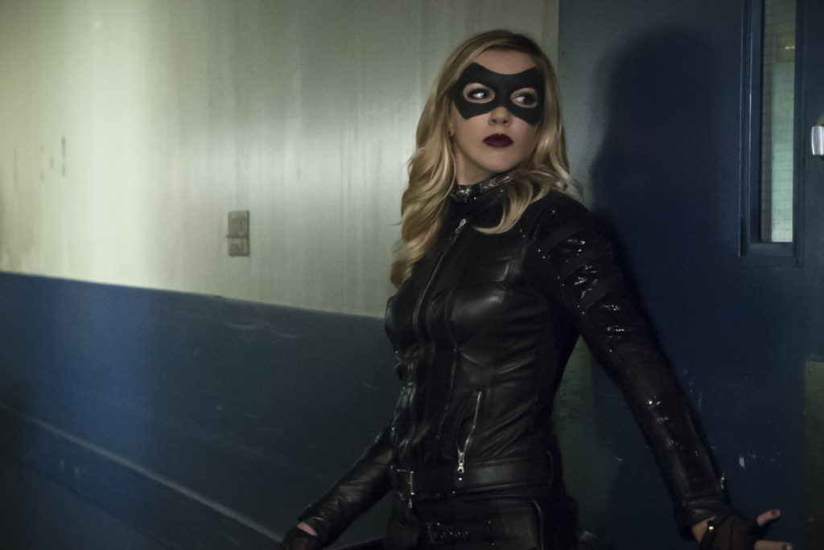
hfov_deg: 30.1
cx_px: 412
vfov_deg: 20.3
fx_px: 1534
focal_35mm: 67
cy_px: 275
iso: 10000
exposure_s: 1/200
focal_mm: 67
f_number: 4
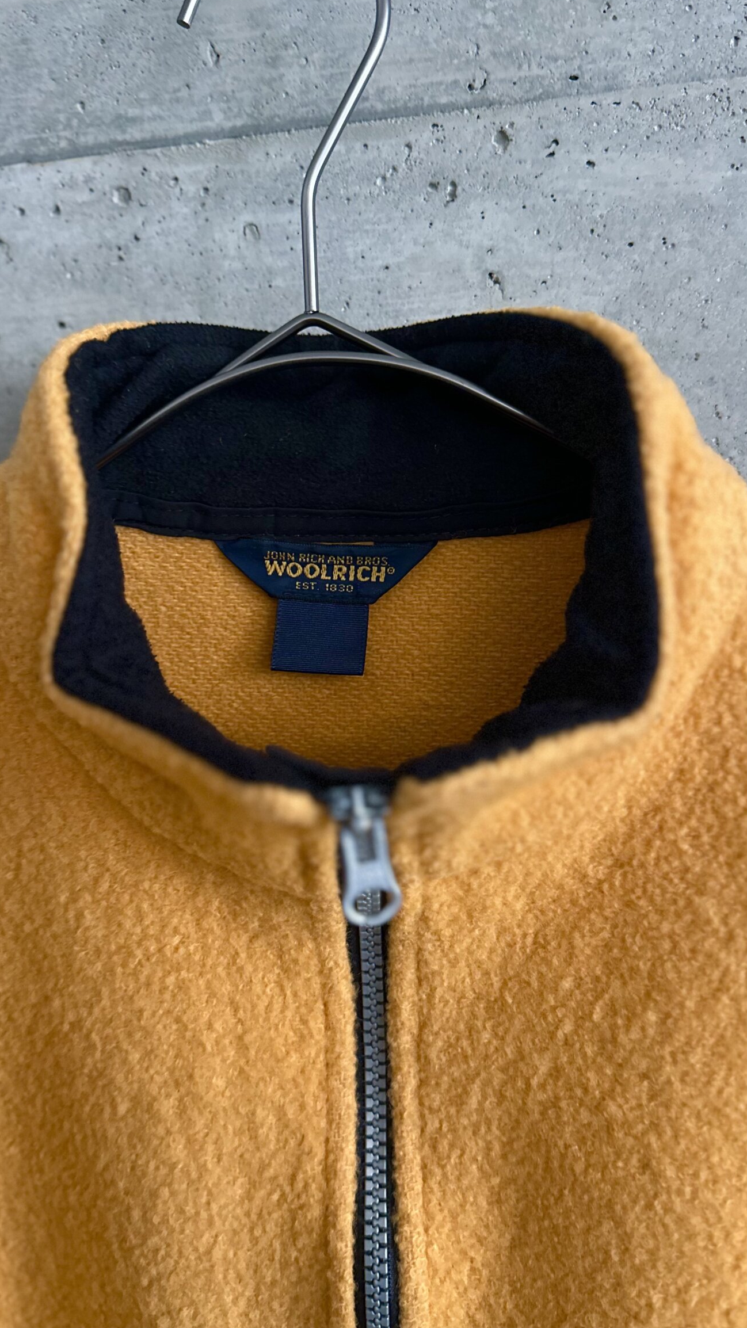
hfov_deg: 40.1
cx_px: 330
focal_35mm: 29
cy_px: 645
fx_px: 1021
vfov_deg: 66.1
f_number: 1.78
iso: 1600
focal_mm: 6.86
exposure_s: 1/30
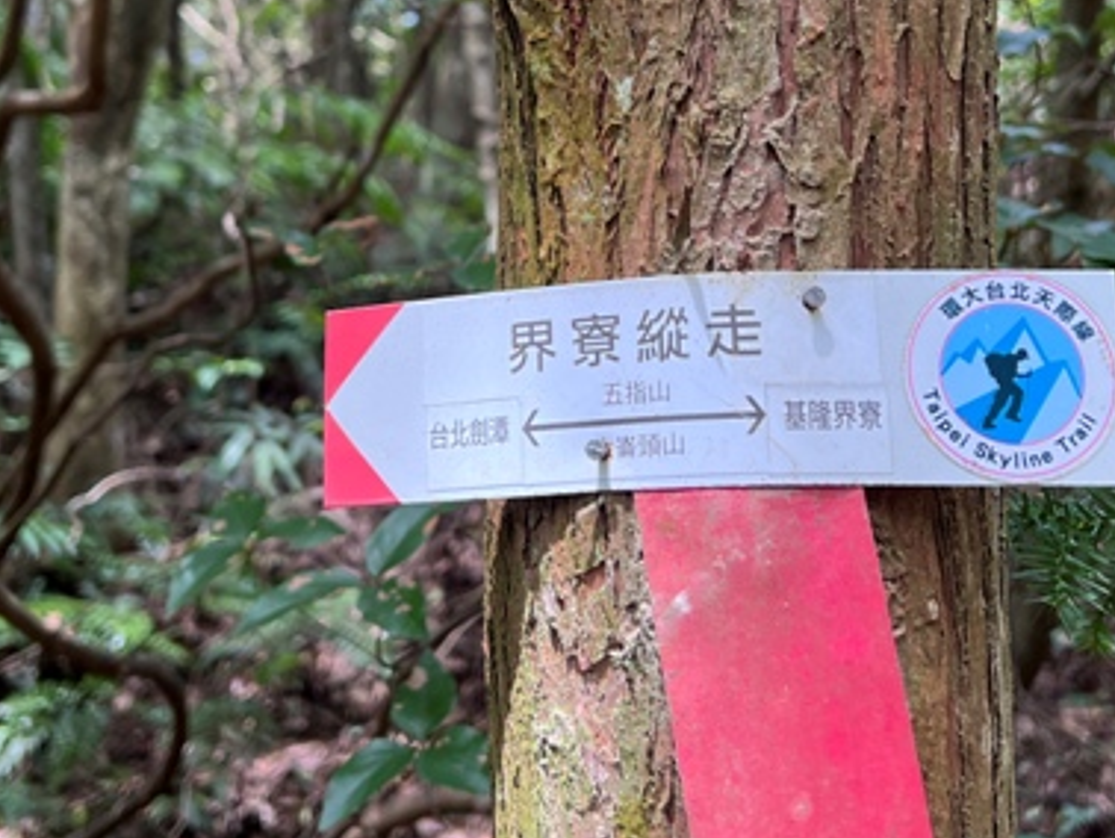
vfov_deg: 26.1
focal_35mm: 55
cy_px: 168
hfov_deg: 34.9
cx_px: 555
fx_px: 1773
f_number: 1.5
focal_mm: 5.7
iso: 100
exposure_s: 1/121
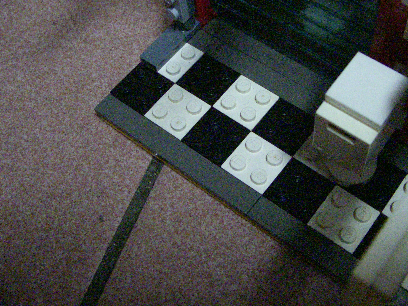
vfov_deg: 28.5
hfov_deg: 37.4
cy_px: 128
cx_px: 233
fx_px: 601
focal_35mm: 51
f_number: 3.3
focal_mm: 6.3
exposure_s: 1/60
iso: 1600
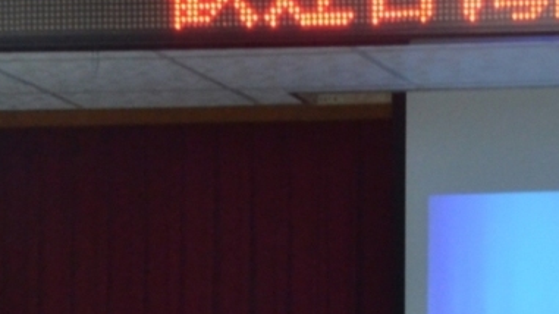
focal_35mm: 291
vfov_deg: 4.1
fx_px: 4312
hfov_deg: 7.4
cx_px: 618
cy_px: 701
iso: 800
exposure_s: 1/40
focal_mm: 38
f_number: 4.5
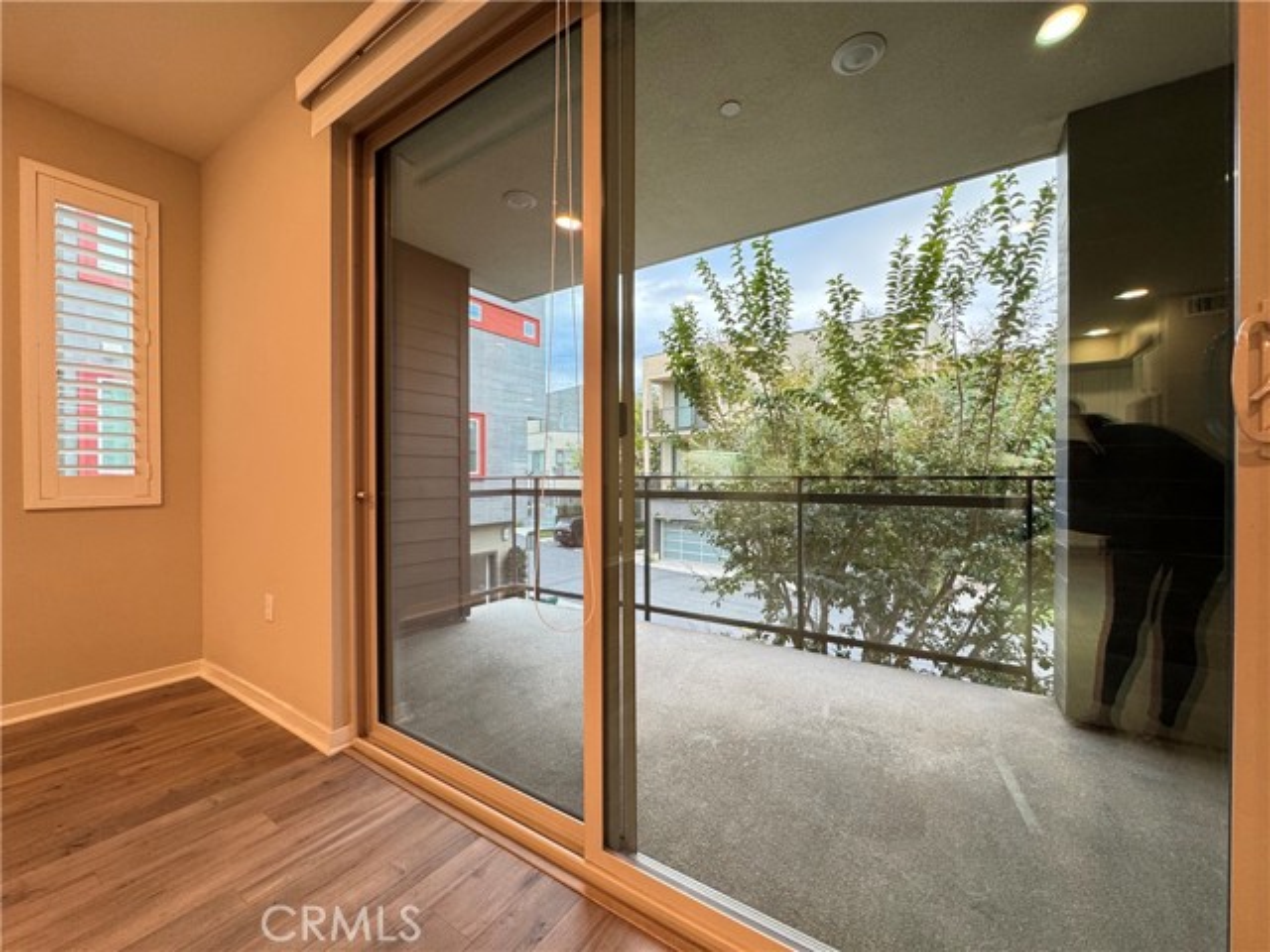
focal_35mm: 14
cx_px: 635
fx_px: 514
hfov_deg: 102.1
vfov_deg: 85.7
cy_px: 476
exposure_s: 1/60
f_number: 2.2
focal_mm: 2.22
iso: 200
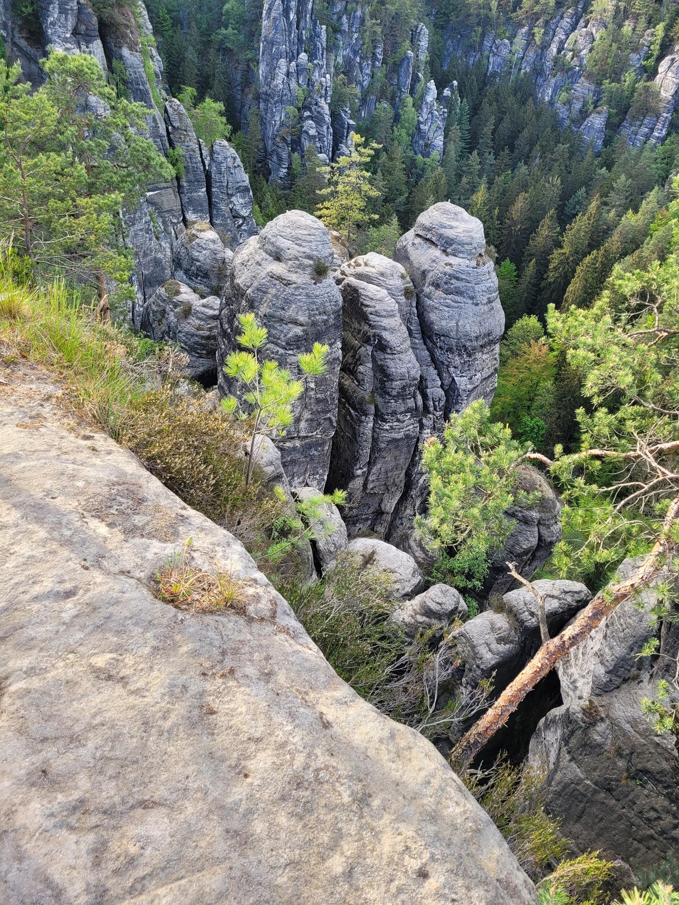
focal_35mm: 26
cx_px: 340
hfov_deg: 53.1
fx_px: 680
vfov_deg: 67.3
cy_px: 452
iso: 40
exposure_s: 1/214
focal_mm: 5.4
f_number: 1.8
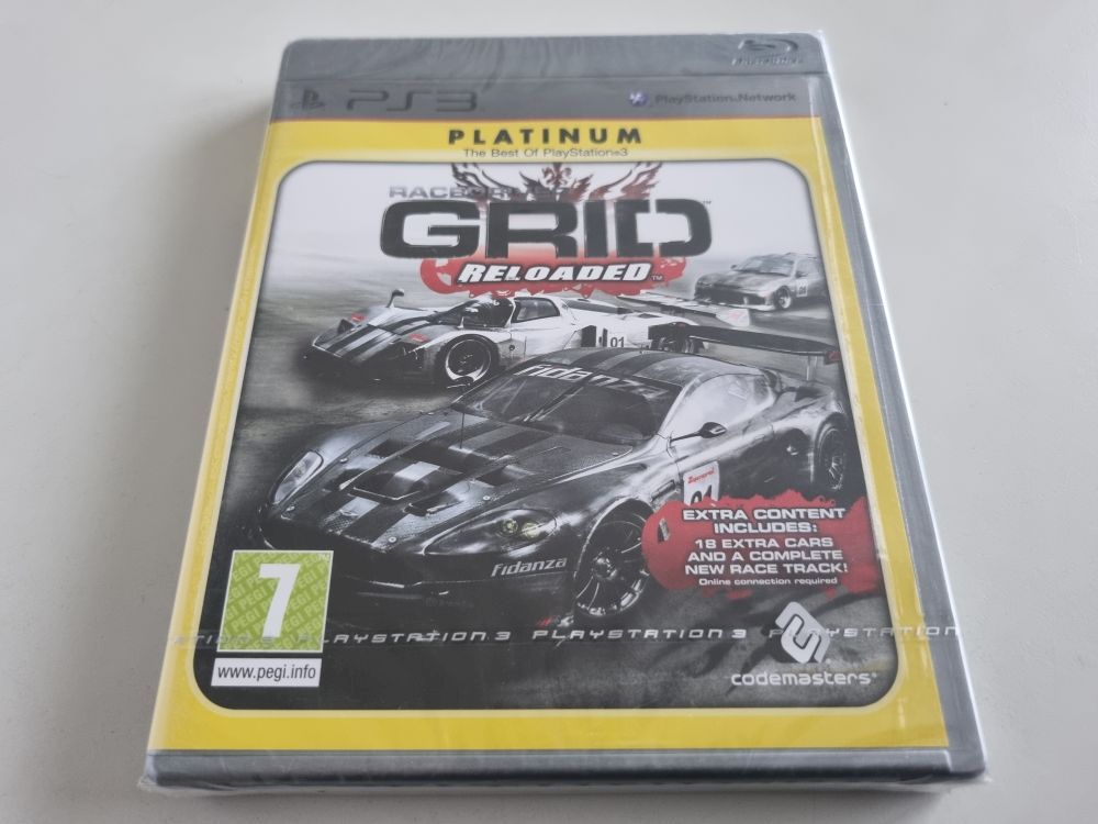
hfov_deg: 67.3
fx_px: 825
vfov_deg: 53.1
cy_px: 412
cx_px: 549
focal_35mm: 26
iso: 400
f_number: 1.8
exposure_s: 1/40
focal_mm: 5.4
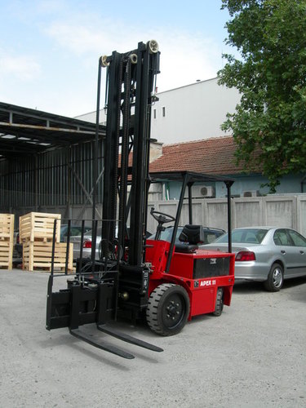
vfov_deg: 49.0
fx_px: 448
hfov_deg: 37.7
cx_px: 153
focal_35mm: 38
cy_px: 204
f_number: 4.8
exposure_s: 1/230
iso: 50
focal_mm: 7.8
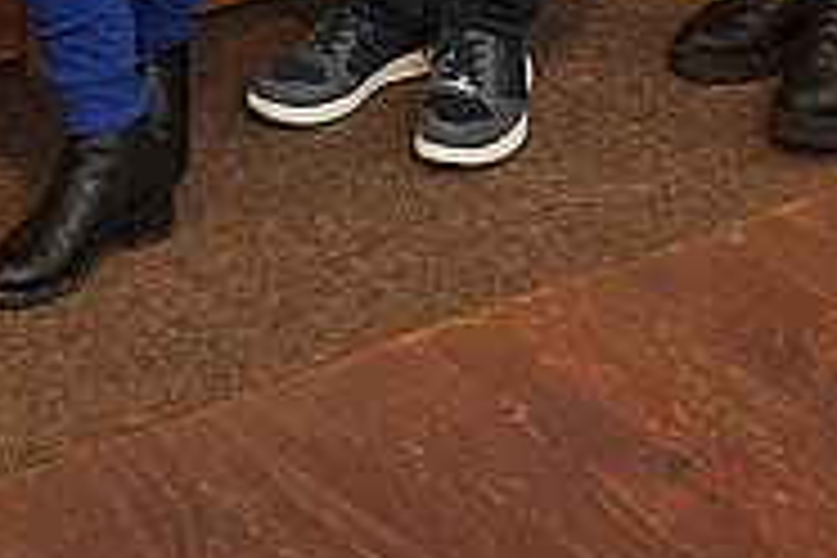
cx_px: 27
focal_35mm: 103
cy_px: -662
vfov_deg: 11.5
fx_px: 2395
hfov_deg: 19.3
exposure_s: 1/33
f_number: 1.8
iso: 250
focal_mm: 5.54
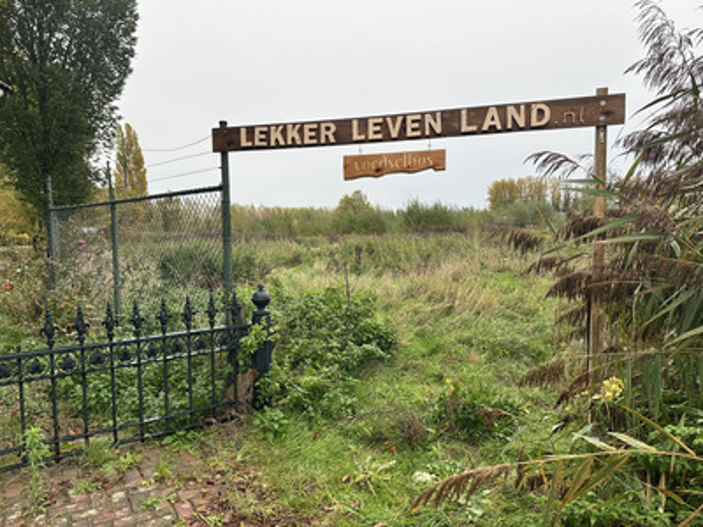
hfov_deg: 71.6
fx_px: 487
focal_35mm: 24
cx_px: 352
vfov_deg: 56.8
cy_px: 264
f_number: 1.78
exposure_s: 1/587
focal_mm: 6.86
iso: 80
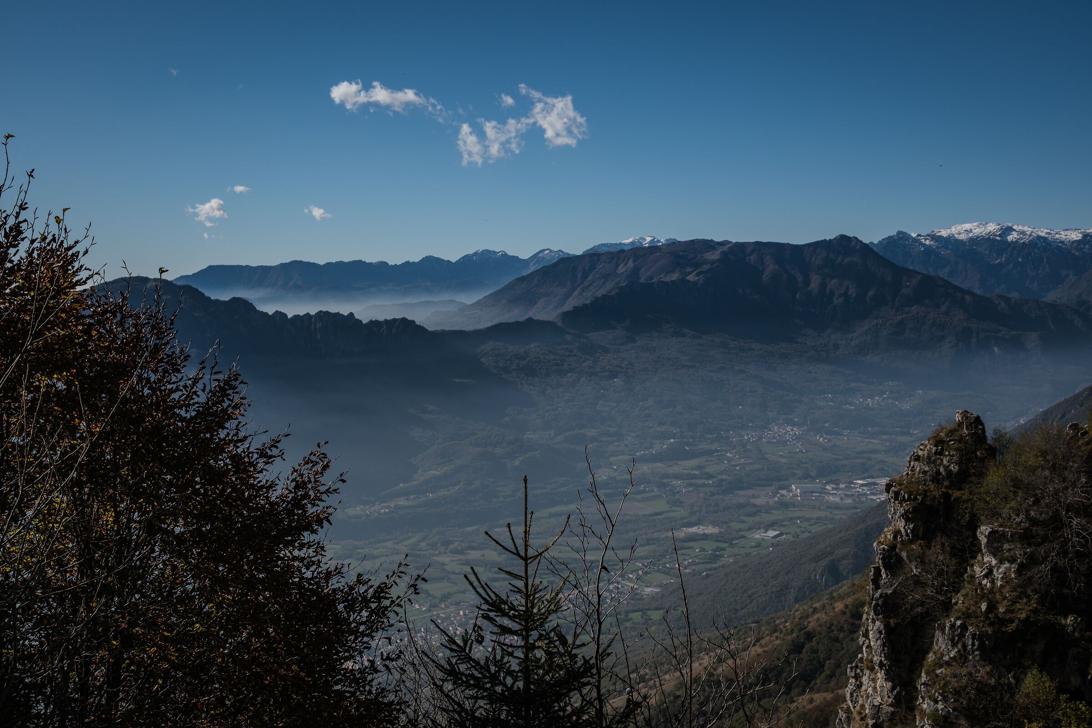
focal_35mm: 35
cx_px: 546
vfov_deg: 37.9
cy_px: 364
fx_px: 1062
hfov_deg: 54.4
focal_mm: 23
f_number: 9
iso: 125
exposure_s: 1/320
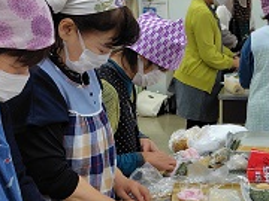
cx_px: 205
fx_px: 645
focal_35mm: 83
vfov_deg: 17.5
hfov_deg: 23.3
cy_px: 188
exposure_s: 1/100
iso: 185
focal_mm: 5.6
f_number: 1.9
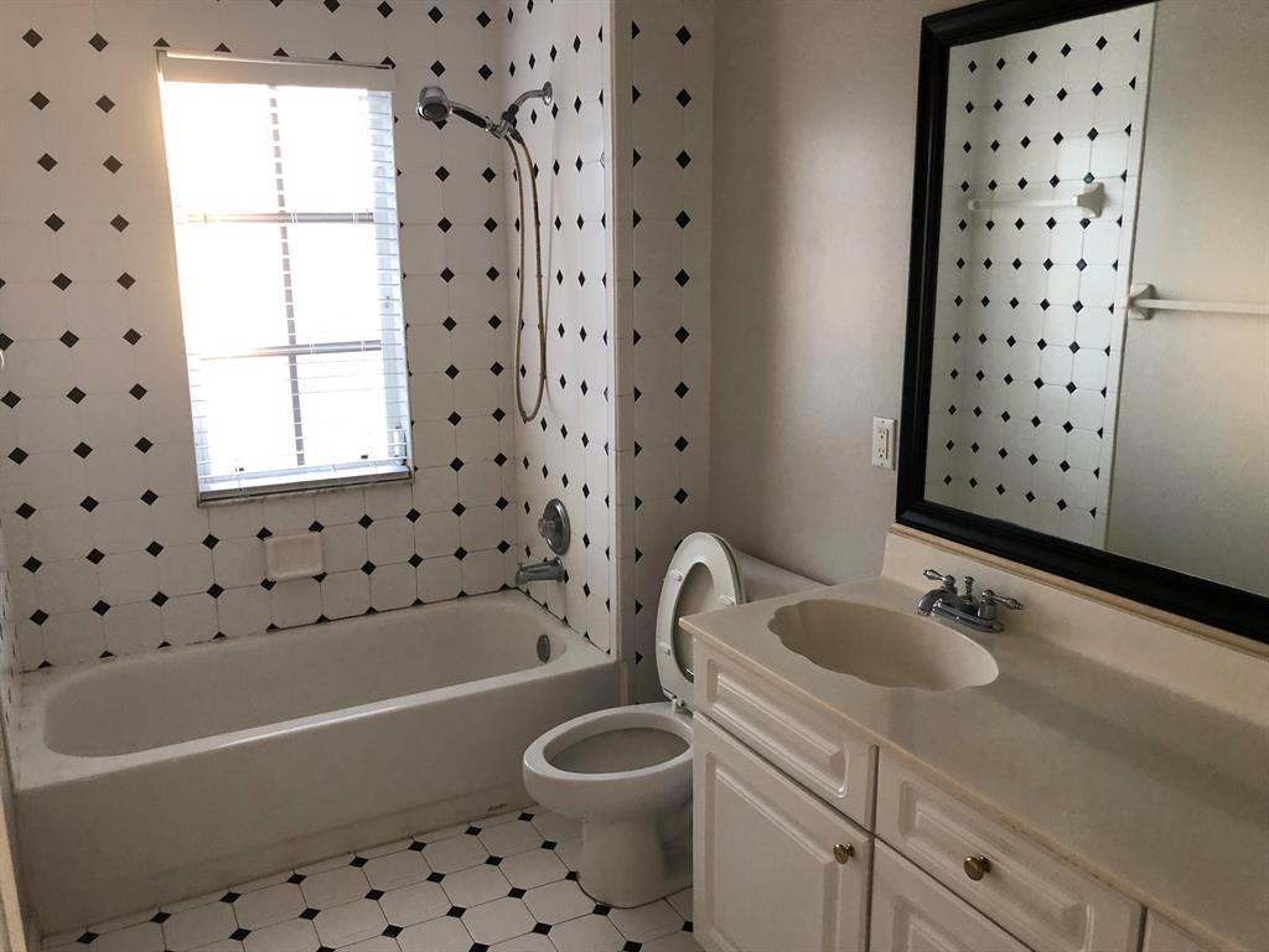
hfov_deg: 63.4
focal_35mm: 28
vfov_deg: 49.7
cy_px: 476
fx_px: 1026
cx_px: 634
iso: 50
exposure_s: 1/15
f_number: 1.8
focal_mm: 3.99
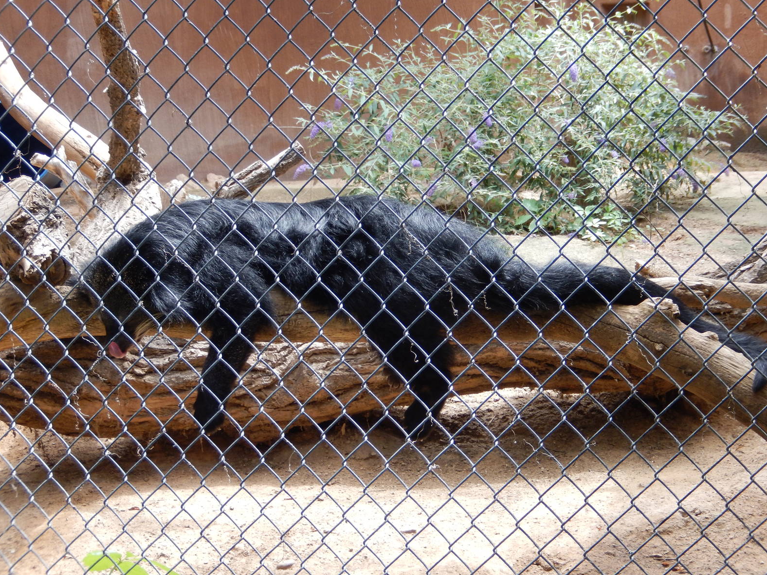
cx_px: 385
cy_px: 291
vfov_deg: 21.6
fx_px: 1507
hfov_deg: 28.6
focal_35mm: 68
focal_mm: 12
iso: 140
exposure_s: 1/30
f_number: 4.8
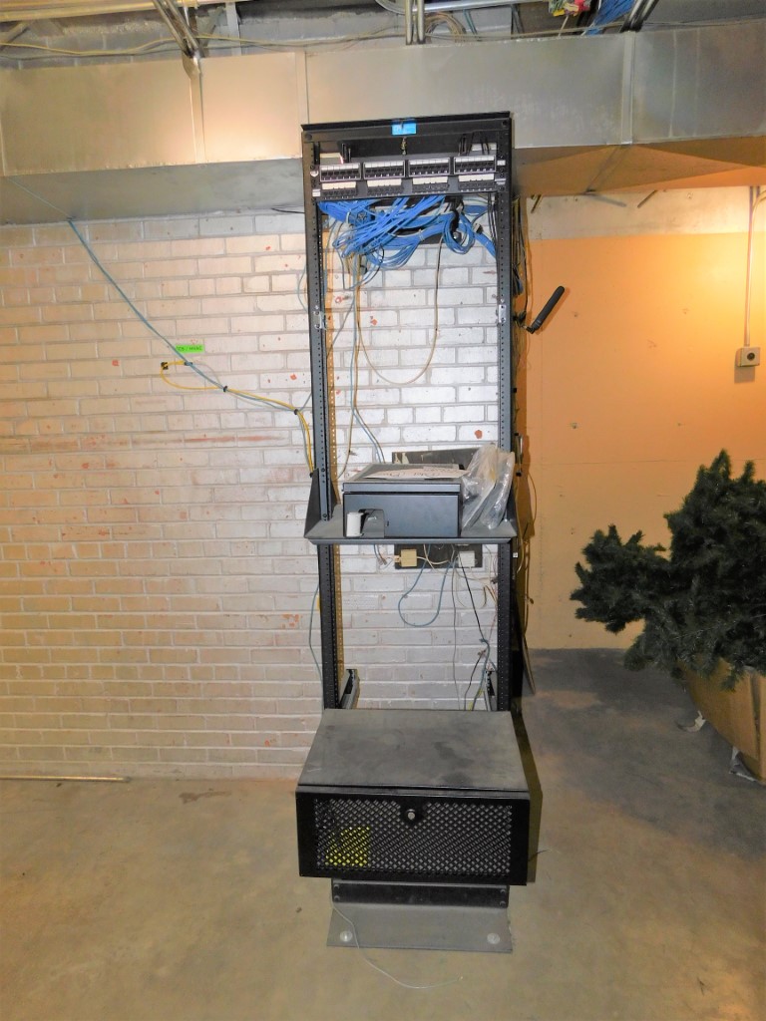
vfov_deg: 73.9
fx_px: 679
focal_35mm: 23
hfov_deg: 58.9
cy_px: 510
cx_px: 383
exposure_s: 1/30
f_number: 3
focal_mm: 4
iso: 200
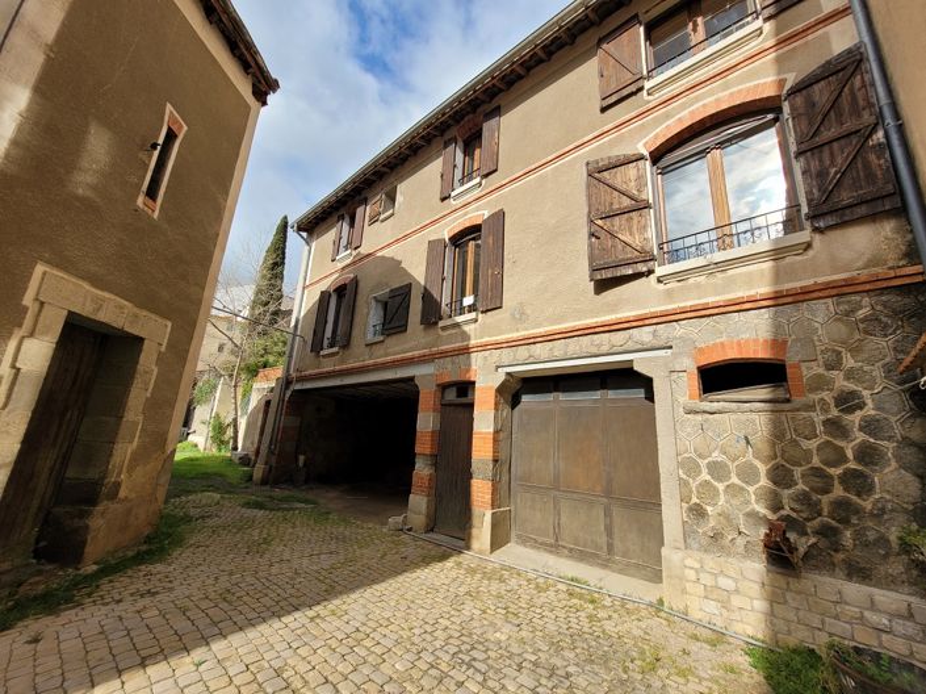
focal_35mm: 13
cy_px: 347
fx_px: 348
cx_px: 463
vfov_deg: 89.9
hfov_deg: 106.2
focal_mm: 1.74
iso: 40
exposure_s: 1/1228
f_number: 2.2
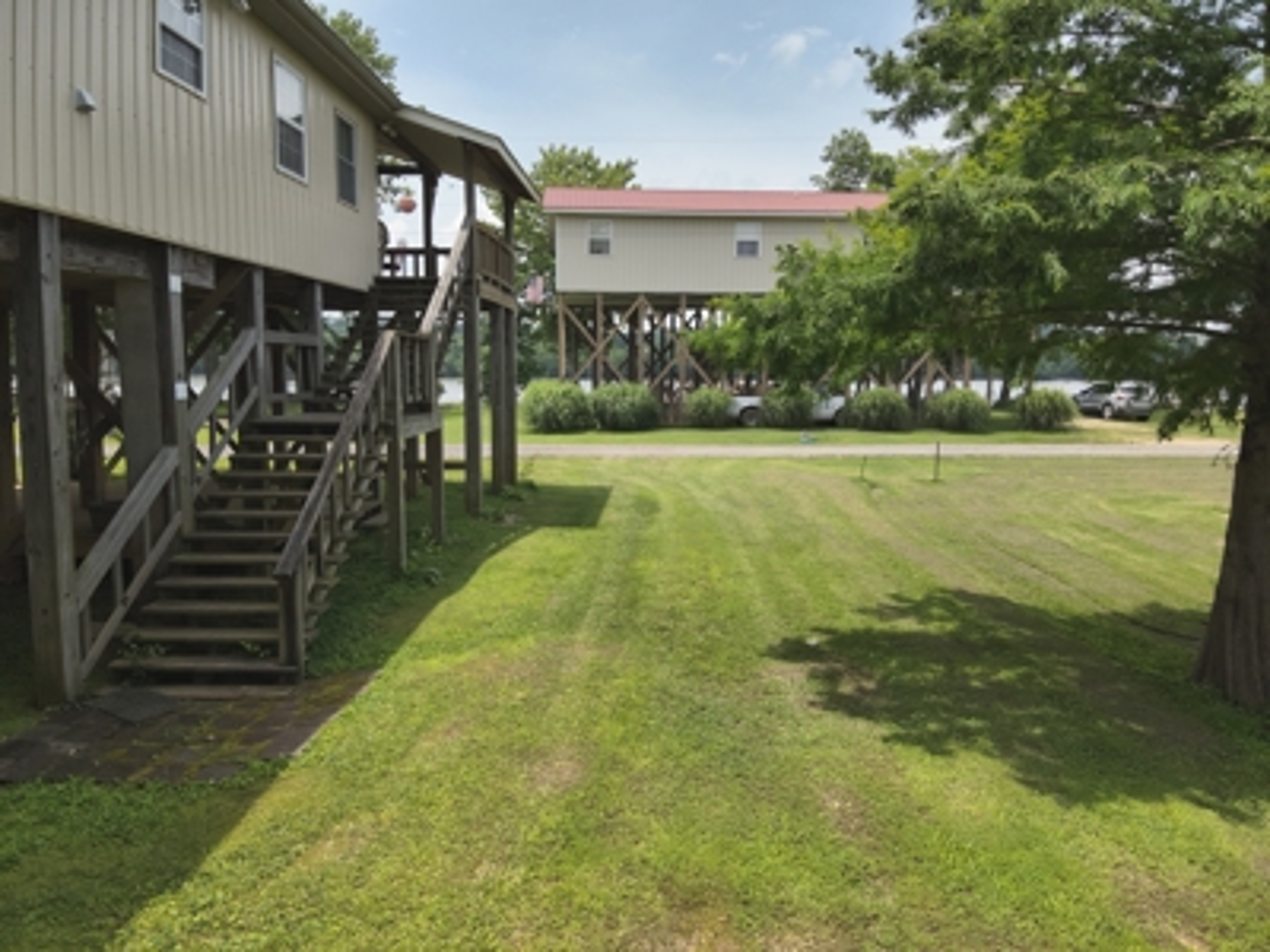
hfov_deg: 71.6
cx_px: 635
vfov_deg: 56.8
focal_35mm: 24
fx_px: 881
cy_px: 476
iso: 100
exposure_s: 1/1000
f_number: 2.8
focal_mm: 4.4
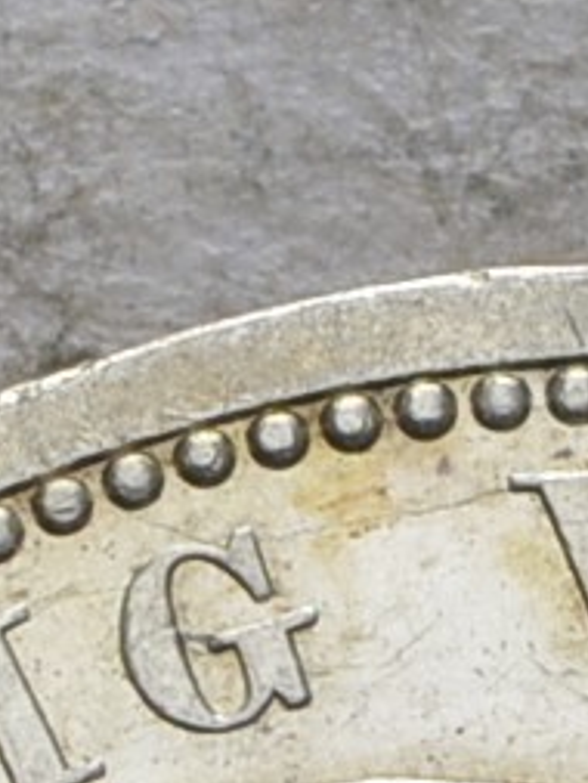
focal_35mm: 771
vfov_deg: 2.5
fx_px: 17440
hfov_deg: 1.9
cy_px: 2077
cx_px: 916
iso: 400
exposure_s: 1/250
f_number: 14
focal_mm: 55
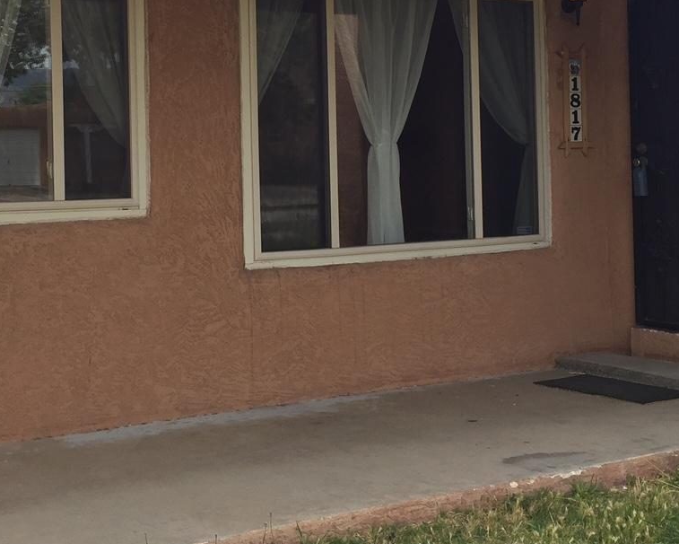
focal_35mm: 61
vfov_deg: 24.8
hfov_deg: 30.9
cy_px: 173
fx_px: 1226
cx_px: 267
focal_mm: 4.15
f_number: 2.2
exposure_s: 1/1014
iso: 32
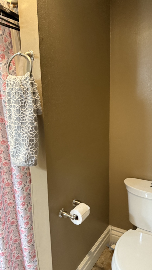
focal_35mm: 27
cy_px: 136
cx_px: 88
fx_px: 193
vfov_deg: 69.9
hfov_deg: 42.8
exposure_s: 1/60
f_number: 1.78
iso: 500
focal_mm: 6.76
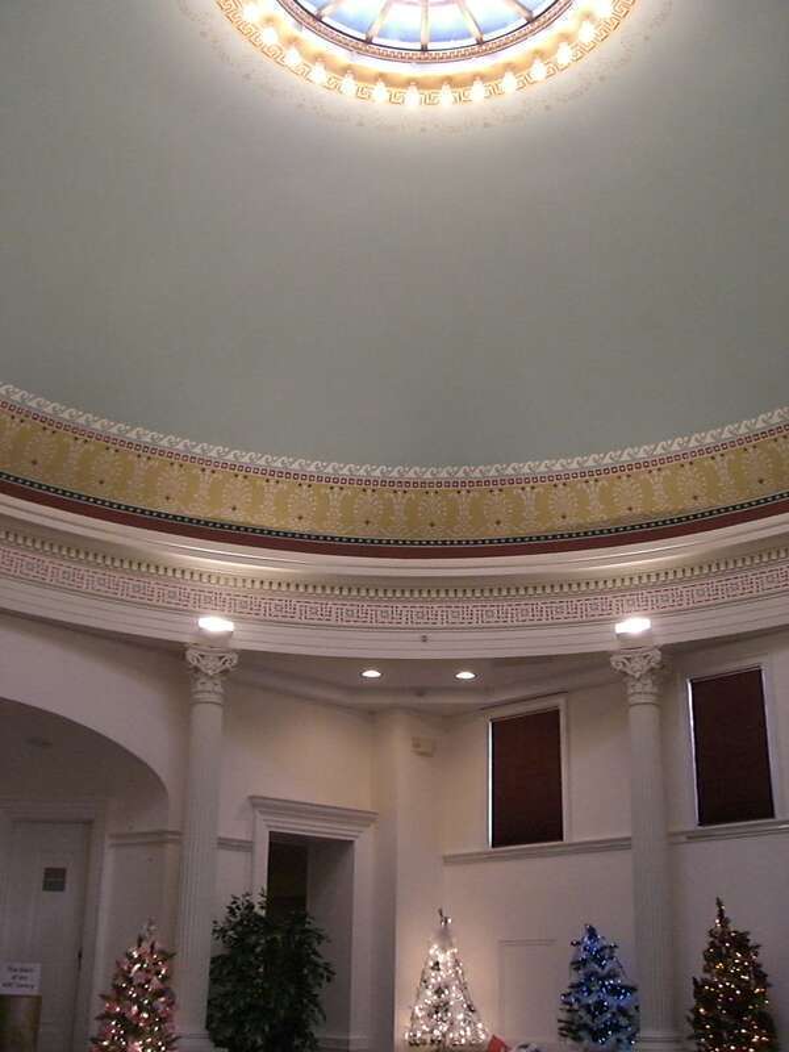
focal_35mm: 38
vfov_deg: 49.0
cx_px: 394
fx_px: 1155
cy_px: 526
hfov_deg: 37.7
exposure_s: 1/60
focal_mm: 6.2
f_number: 2.7
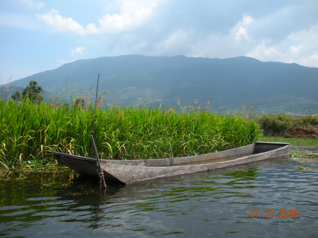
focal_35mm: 36
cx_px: 159
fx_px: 331
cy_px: 119
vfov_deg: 39.7
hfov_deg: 51.4
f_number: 3.5
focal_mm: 6.3
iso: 64
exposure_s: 1/556
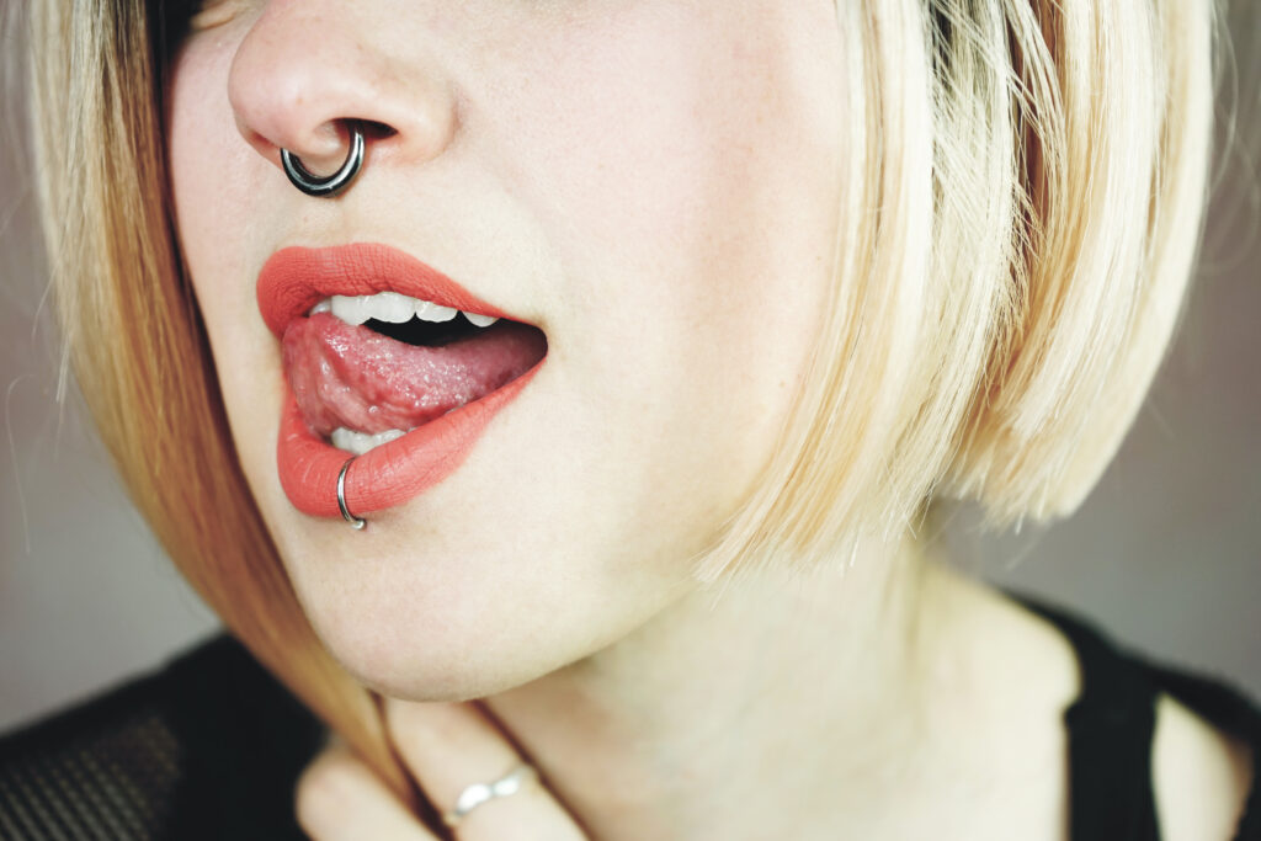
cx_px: 630
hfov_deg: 30.1
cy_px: 420
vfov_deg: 20.3
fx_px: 2347
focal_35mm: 67
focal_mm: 67
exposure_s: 1/160
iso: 500
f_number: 5.6
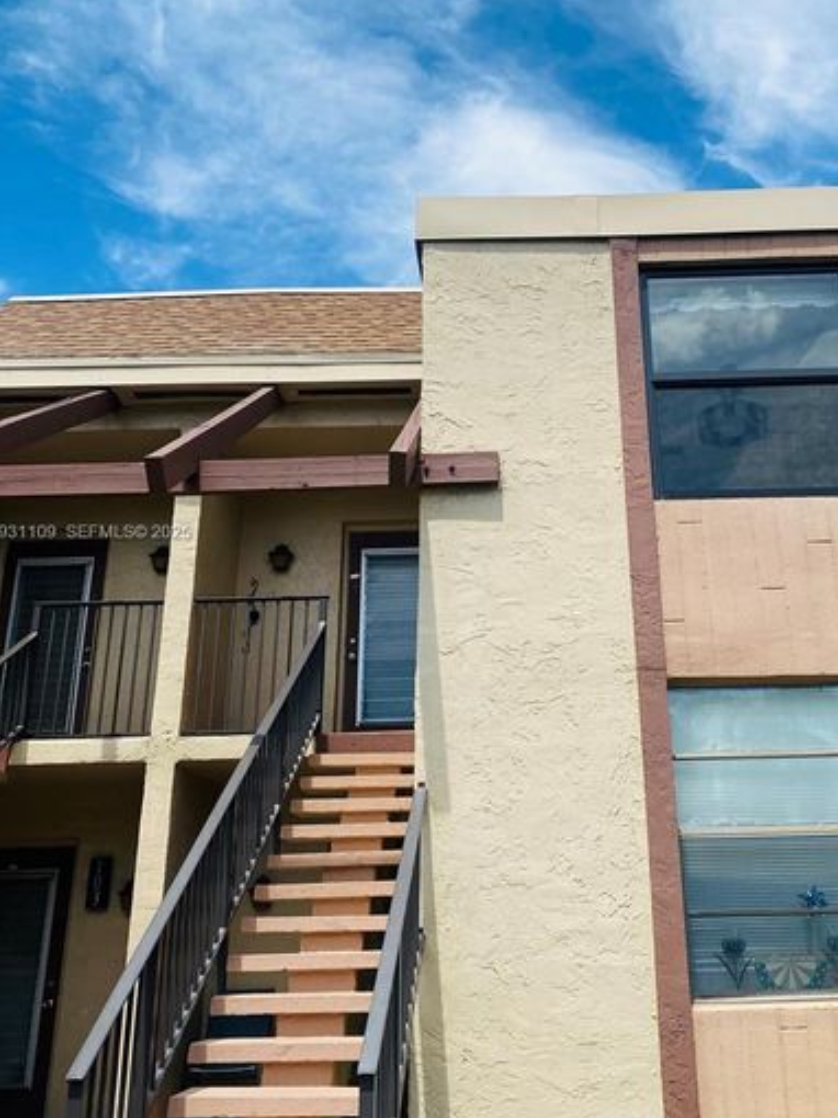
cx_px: 513
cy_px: 534
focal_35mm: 34
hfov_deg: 41.5
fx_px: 1098
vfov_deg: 54.0
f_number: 1.8
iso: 32
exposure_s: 1/2967
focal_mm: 4.25
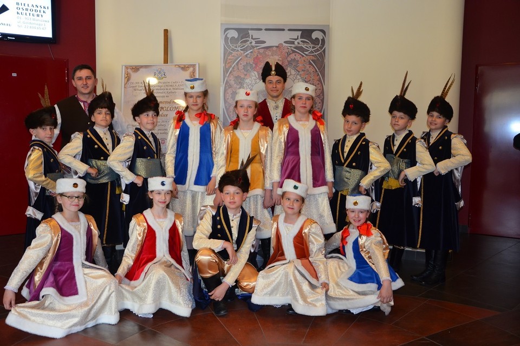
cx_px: 260
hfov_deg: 57.2
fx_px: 476
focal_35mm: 33
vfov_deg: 39.9
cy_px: 173
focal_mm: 22
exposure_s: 1/60
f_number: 3.8
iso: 900
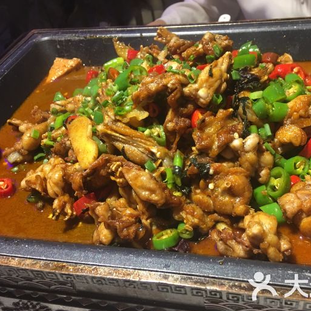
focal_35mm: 35
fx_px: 356
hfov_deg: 46.9
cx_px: 188
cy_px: 159
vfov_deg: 47.2
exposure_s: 1/17
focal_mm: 4.15
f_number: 2.2
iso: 50
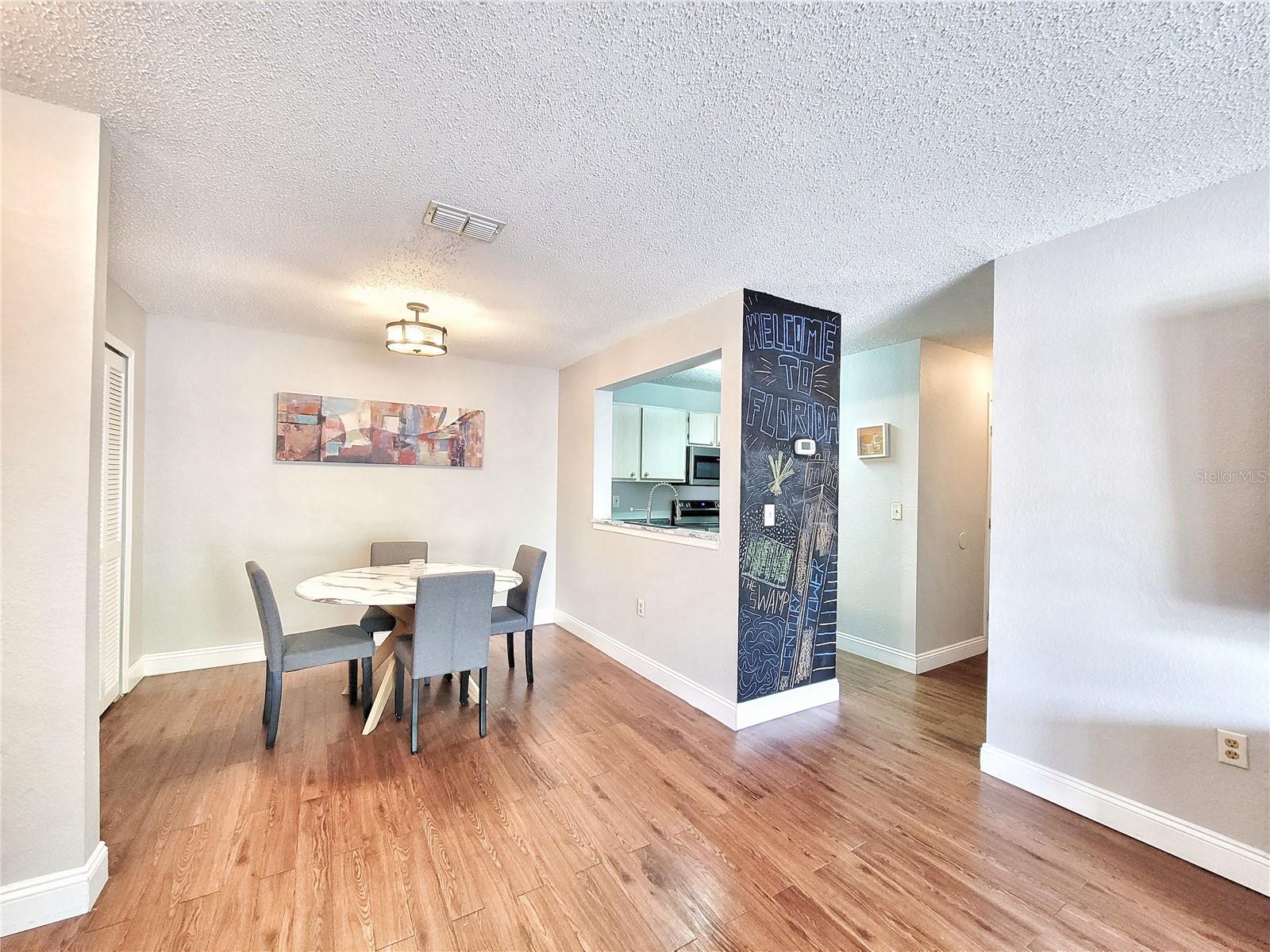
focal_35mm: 13
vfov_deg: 89.9
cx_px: 635
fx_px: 477
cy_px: 476
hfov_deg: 106.2
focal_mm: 2.2
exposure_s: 1/40
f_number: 2.2
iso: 400
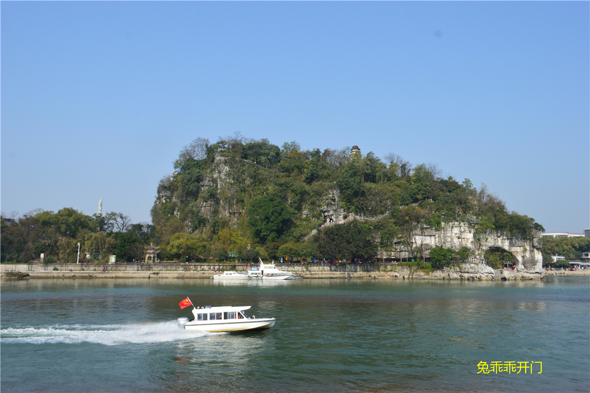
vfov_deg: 47.8
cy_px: 196
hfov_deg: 67.4
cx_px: 295
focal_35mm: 27
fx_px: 442
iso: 400
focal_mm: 18
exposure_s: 1/400
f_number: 11
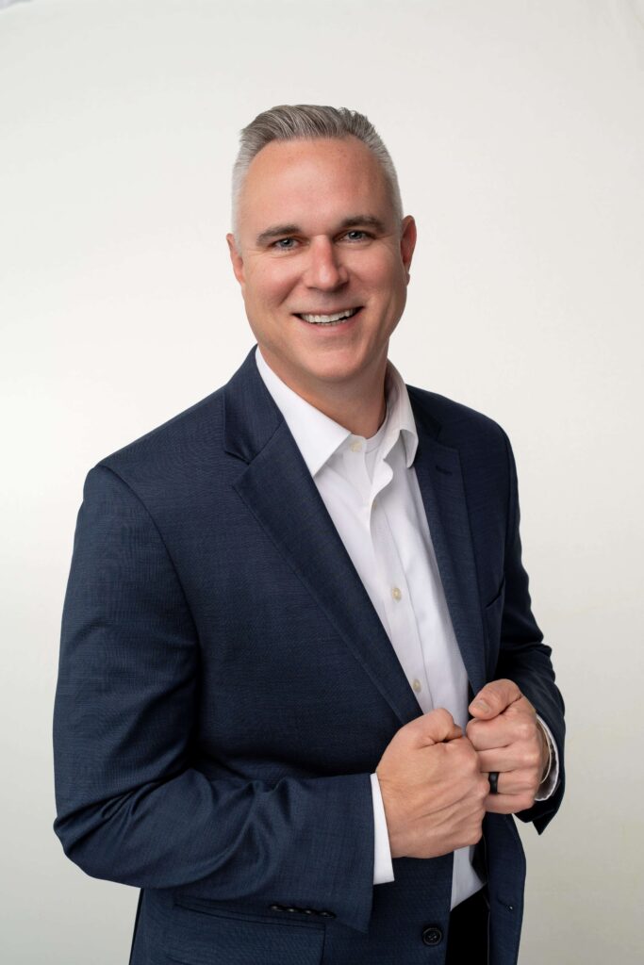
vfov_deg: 41.9
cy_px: 482
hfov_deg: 28.7
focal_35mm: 47
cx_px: 322
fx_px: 1261
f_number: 8
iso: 100
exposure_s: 1/250
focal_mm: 47
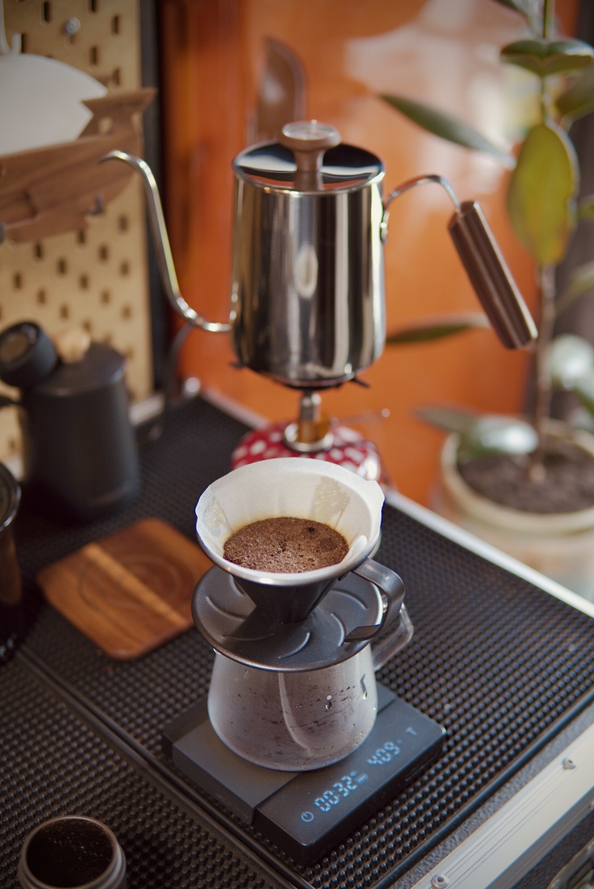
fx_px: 1112
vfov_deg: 43.6
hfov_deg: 29.9
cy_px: 444
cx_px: 297
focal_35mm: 45
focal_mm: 30
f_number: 1.8
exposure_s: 1/125
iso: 320
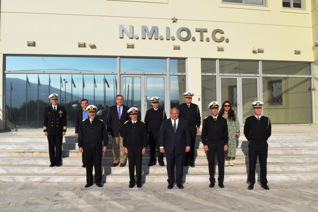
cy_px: 106
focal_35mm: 34
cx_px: 159
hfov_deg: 55.1
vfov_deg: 38.4
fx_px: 305
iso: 200
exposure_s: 1/500
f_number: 11
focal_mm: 23
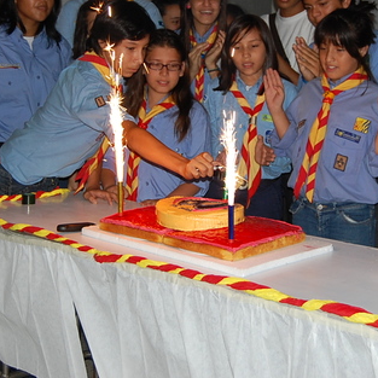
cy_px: 133
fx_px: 999
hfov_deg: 21.4
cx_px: 211
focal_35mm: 81
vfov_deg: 21.4
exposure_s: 1/60
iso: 400
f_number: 4.5
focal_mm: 31
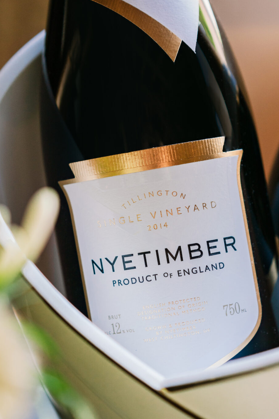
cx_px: 155
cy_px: 262
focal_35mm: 103
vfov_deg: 19.8
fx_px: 1197
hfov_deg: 13.3
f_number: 2.8
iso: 250
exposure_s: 1/250
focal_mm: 55
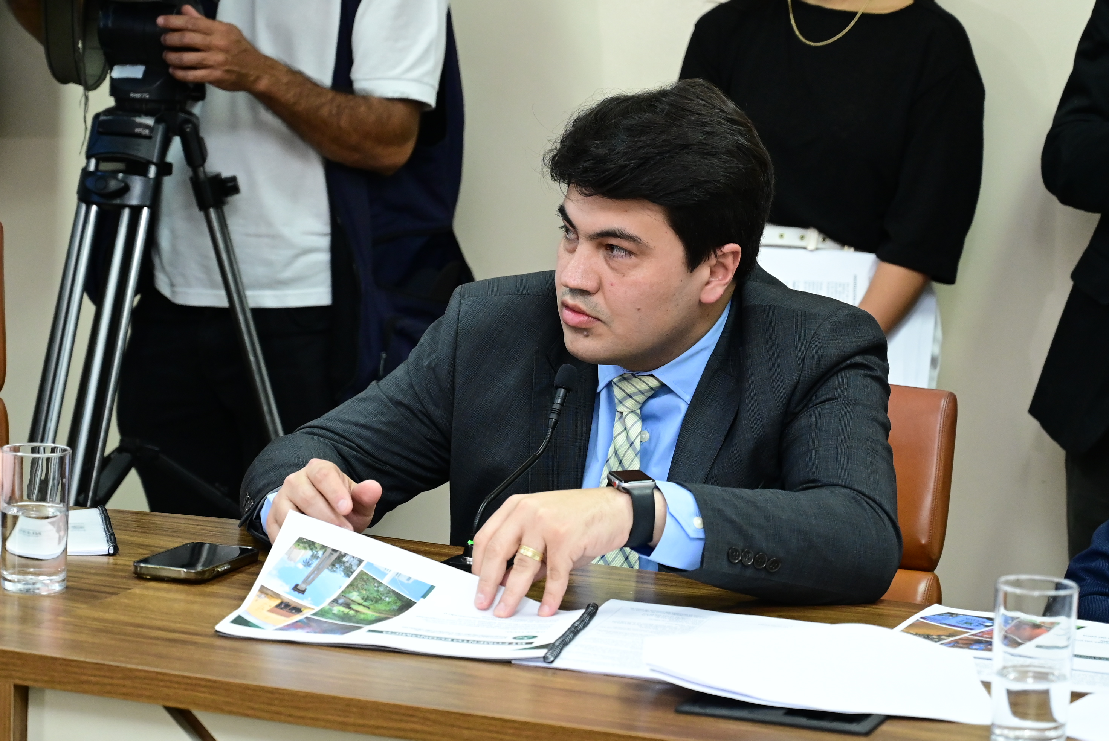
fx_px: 3237
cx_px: 554
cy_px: 370
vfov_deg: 13.1
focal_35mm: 105
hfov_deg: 19.4
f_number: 4
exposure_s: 1/200
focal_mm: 70
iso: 3200
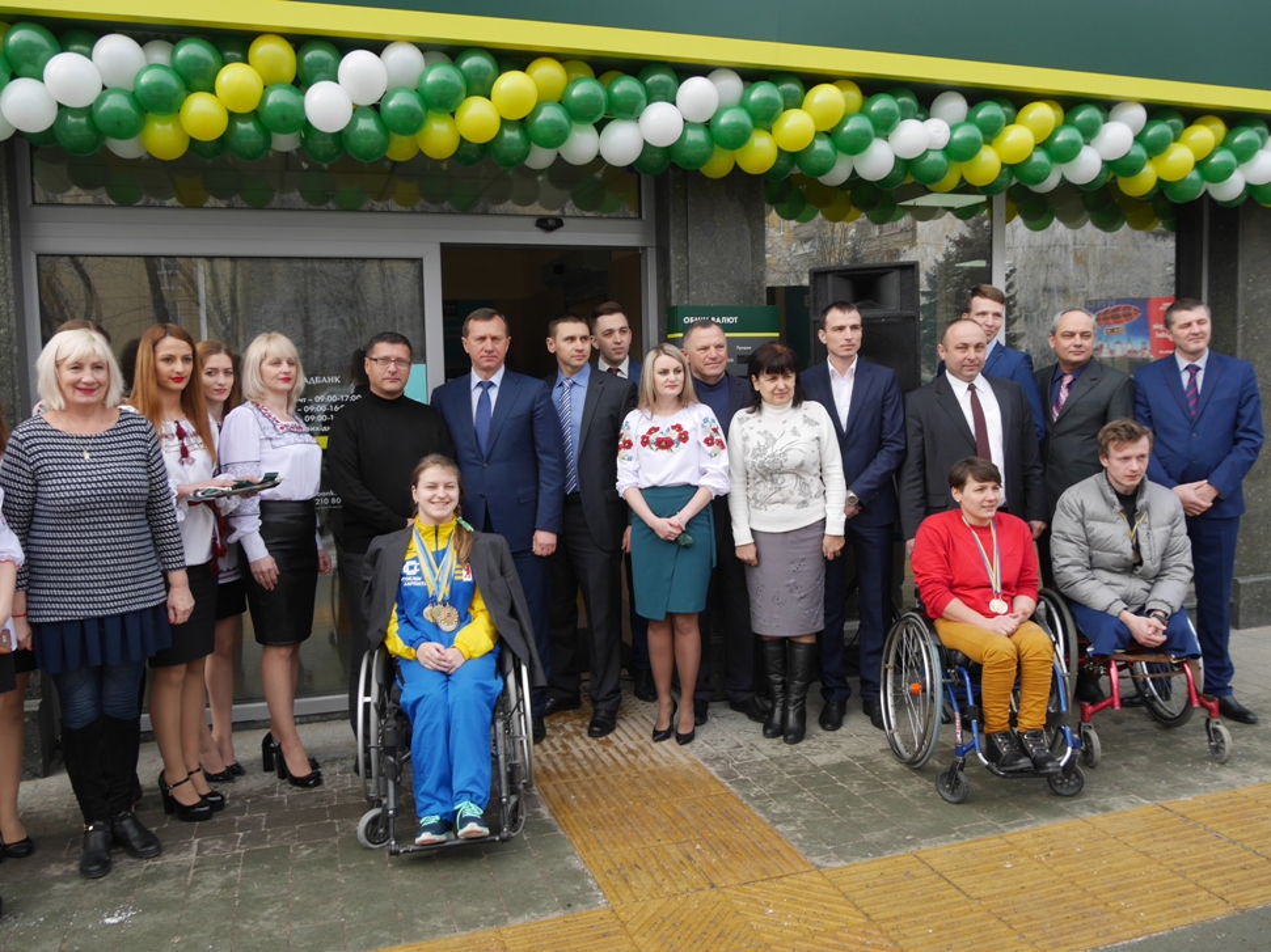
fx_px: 1028
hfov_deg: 63.5
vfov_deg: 49.7
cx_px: 636
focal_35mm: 28
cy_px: 476
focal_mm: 14
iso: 200
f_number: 5
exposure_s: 1/200
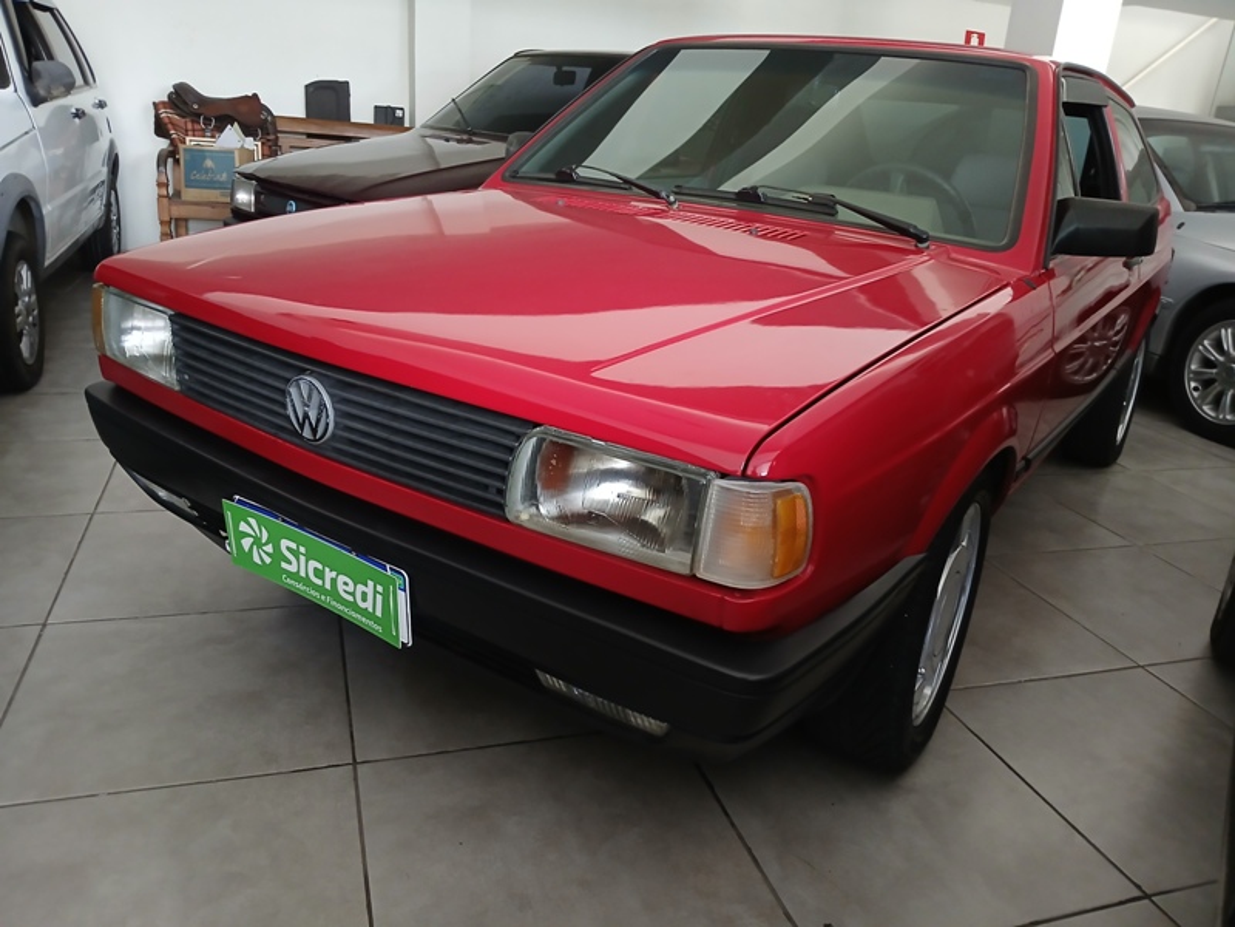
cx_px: 618
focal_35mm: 26
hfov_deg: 67.3
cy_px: 464
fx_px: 928
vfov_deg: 53.1
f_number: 1.8
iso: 400
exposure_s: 1/25
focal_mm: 3.98
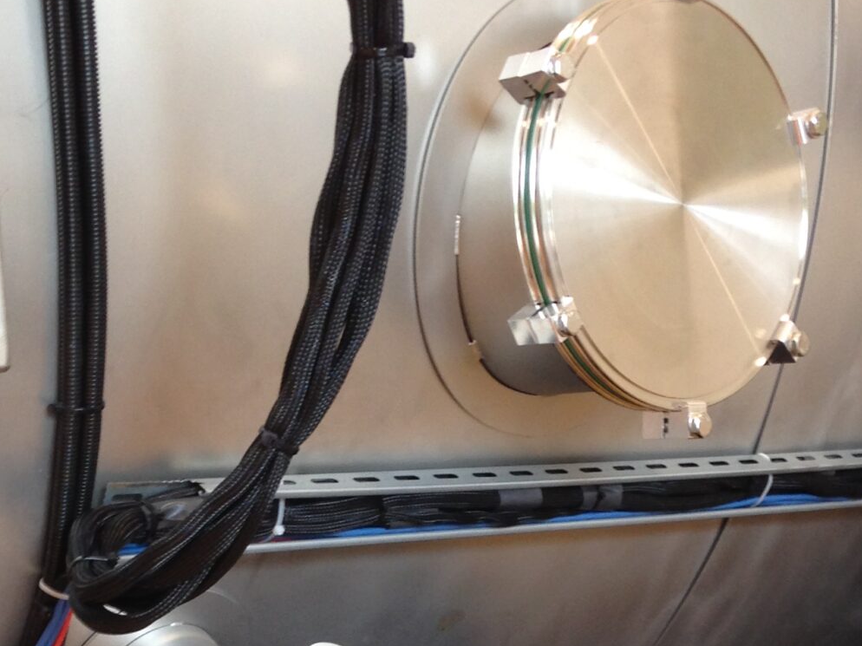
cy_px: 751
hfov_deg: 23.0
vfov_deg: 16.7
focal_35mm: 85
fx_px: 2116
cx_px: 416
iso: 64
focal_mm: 4.12
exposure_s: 1/20
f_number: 2.4
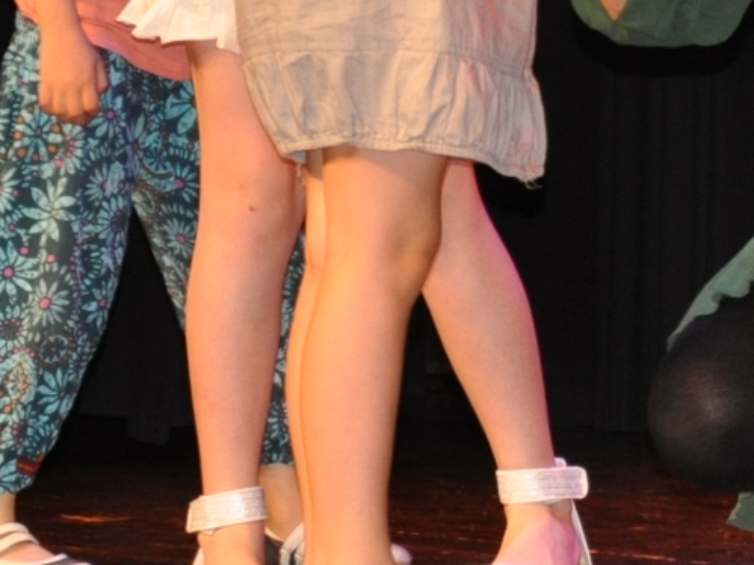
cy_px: -131
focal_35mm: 384
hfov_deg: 5.1
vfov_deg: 3.9
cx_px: 819
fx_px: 8362
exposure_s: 1/60
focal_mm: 62
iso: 800
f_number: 5.3
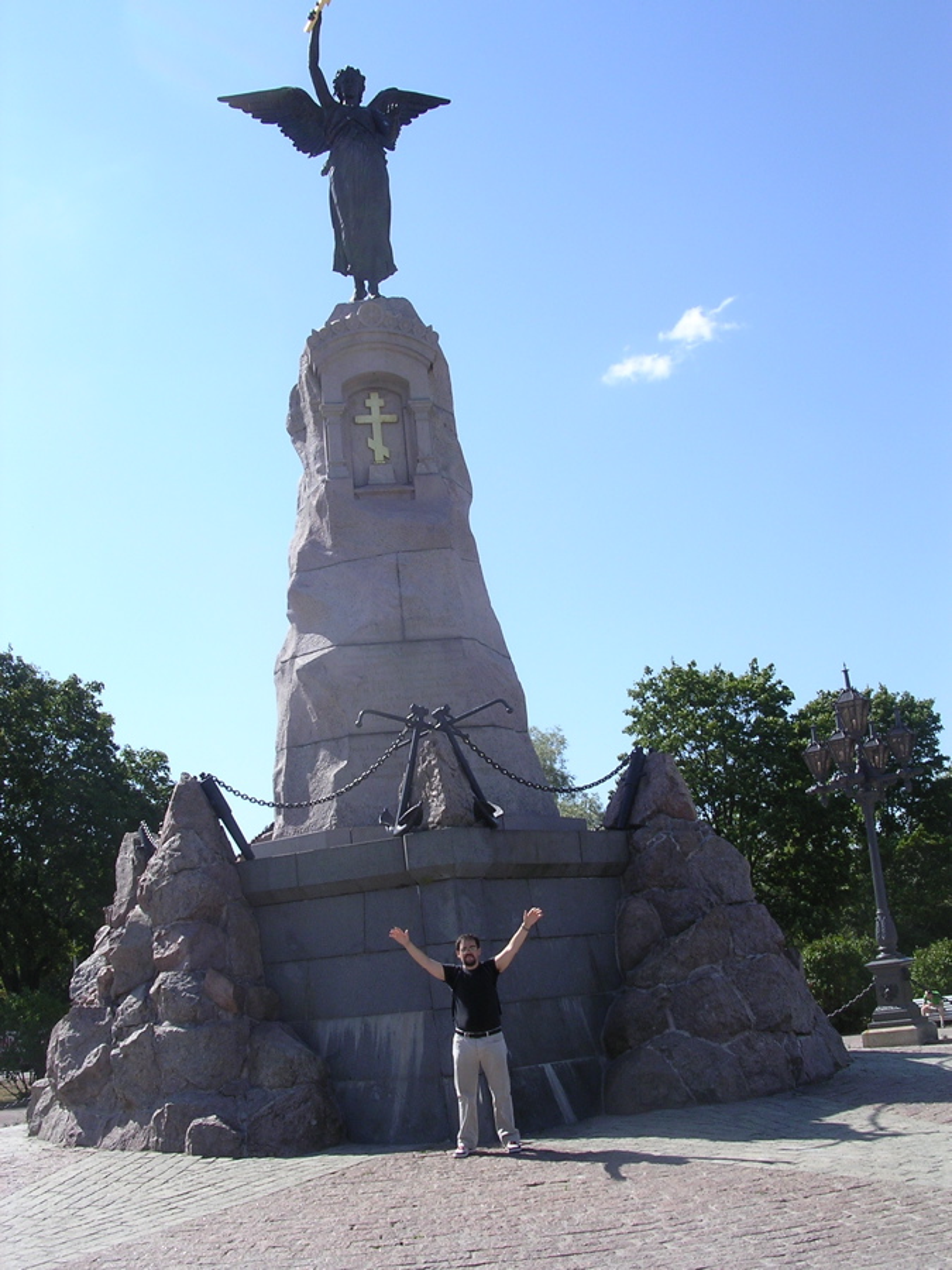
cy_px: 635
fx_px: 1393
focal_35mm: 38
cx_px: 476
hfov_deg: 37.7
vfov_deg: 49.0
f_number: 5.6
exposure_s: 1/236
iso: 100
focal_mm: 5.8
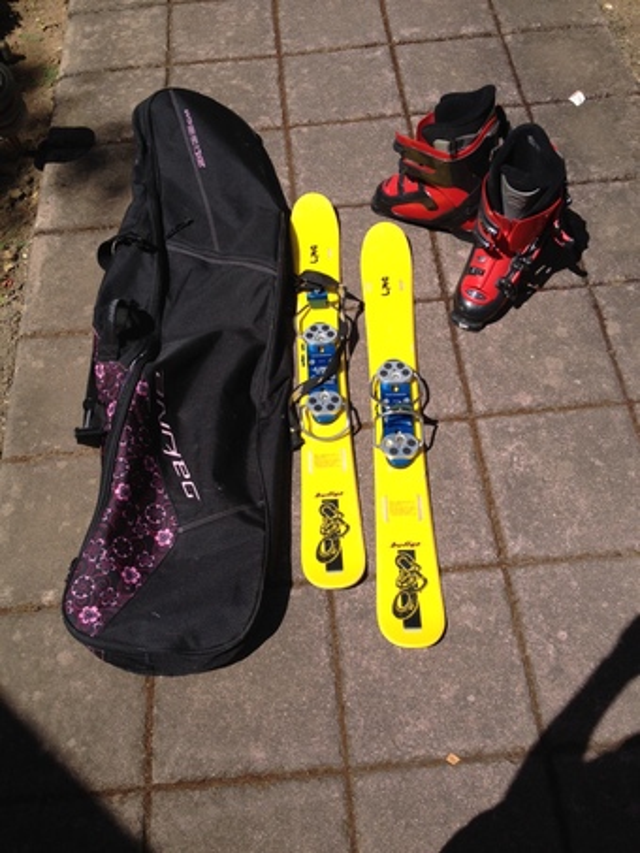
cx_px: 320
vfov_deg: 52.6
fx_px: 862
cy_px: 426
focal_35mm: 35
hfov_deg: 40.7
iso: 50
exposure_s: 1/1842
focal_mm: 4.28
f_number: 2.4
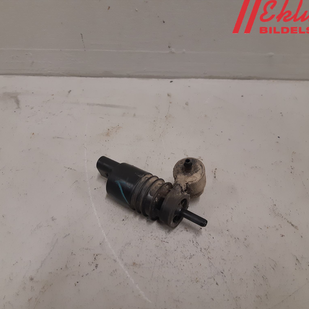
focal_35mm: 31
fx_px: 313
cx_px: 149
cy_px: 155
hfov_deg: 52.5
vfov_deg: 52.5
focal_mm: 3.93
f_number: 1.7
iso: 125
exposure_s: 1/50
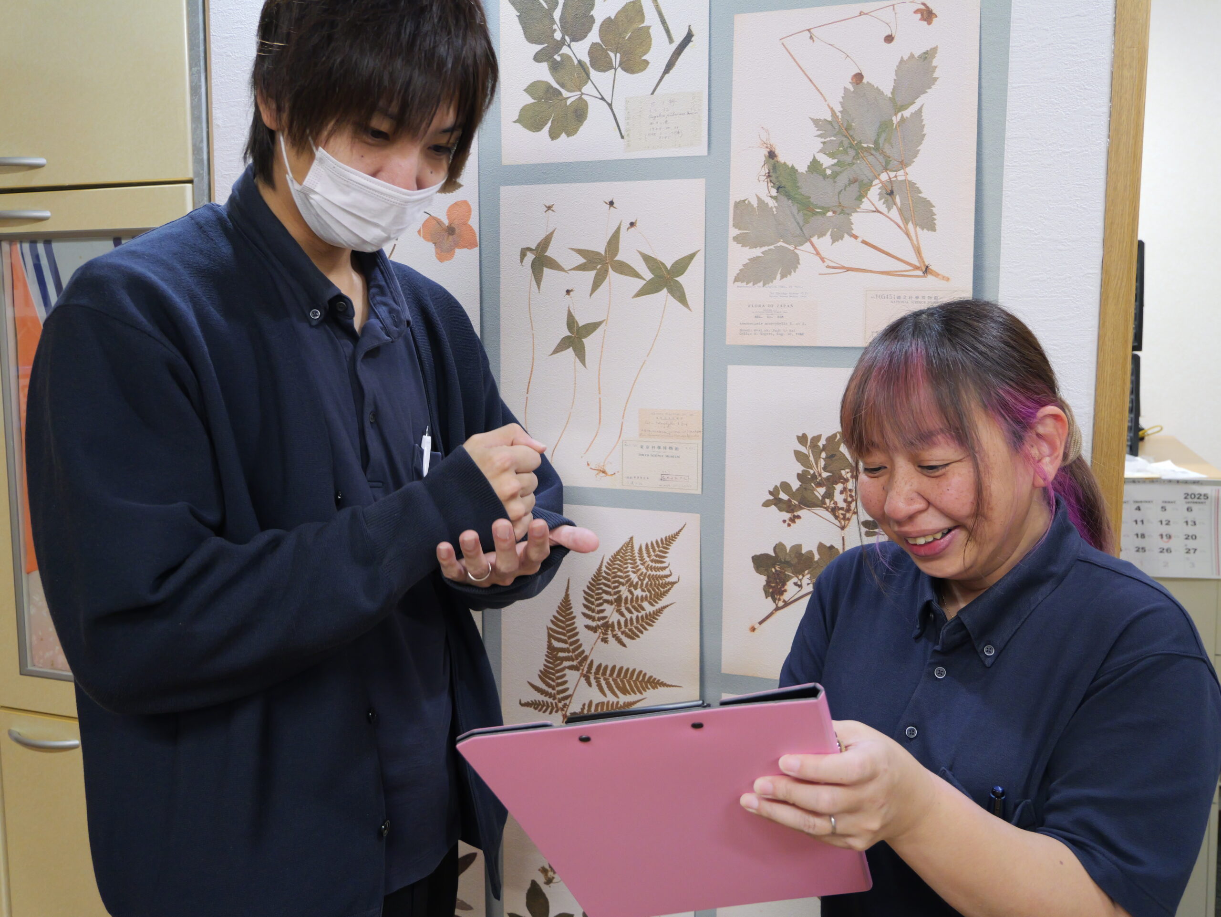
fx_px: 1059
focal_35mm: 30
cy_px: 458
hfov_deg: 59.9
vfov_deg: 46.8
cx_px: 610
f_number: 3.7
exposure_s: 1/60
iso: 1250
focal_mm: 15
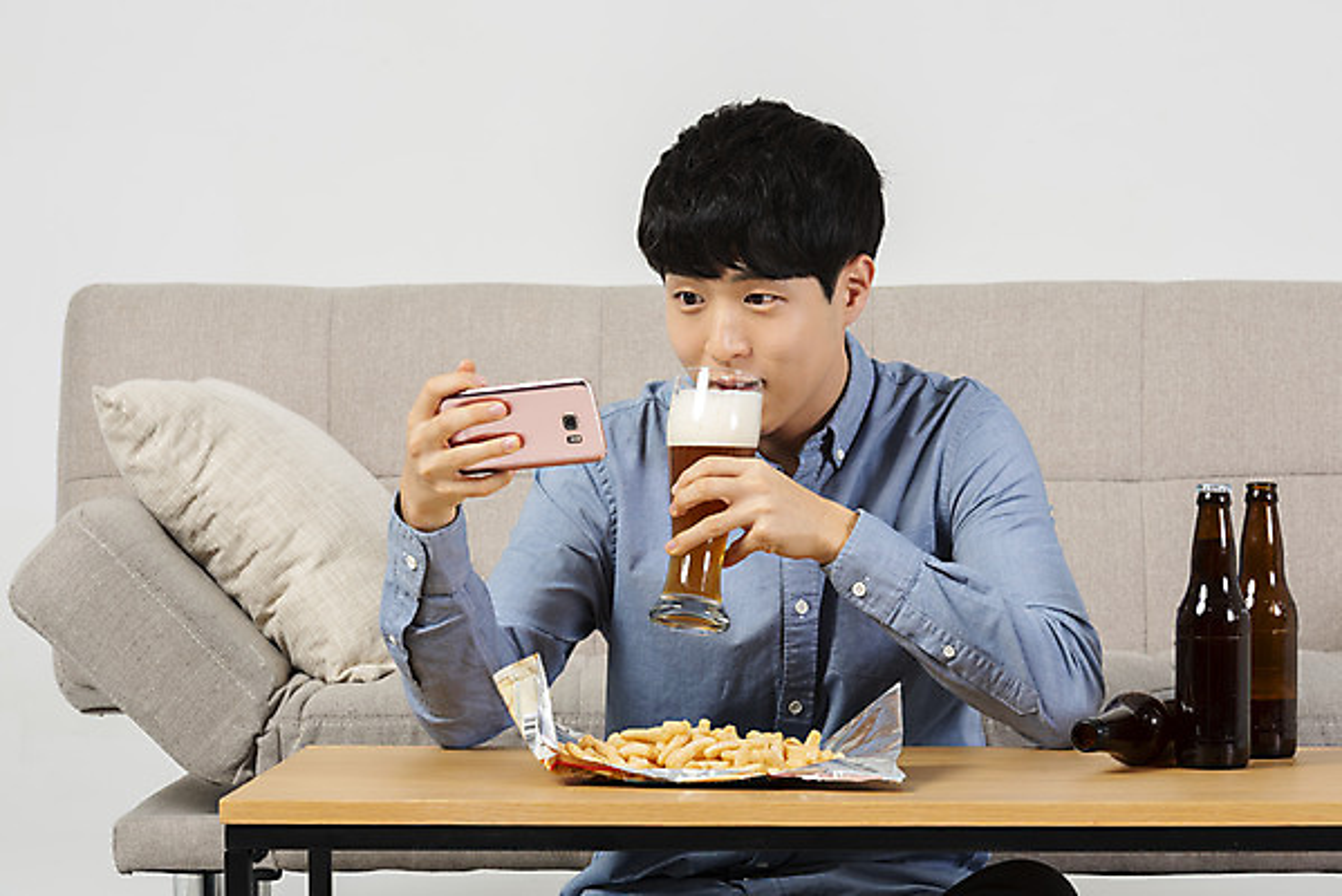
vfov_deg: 11.4
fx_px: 4475
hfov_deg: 17.1
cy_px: 448
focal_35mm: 120
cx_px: 671
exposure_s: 1/125
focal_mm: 120
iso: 100
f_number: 11
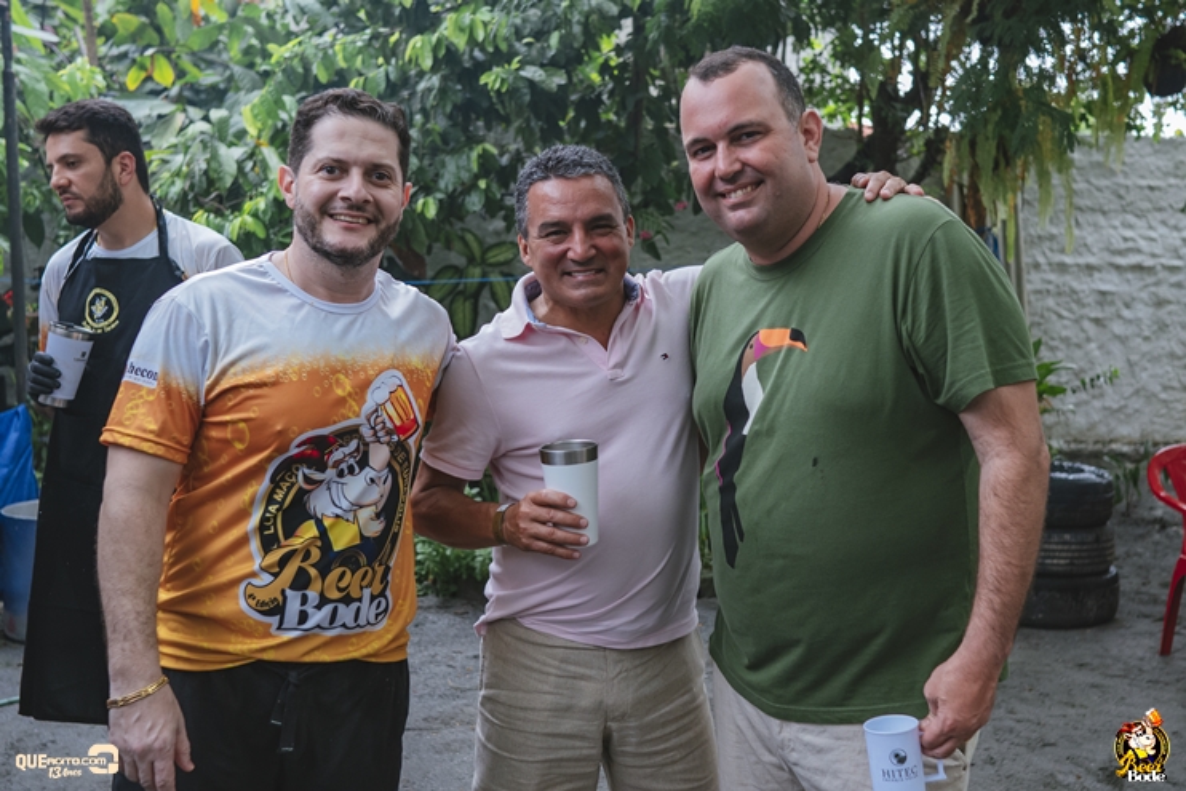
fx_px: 1186
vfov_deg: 36.9
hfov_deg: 53.1
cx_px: 593
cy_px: 396
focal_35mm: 36
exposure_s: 1/640
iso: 1000
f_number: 2.5
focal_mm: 24
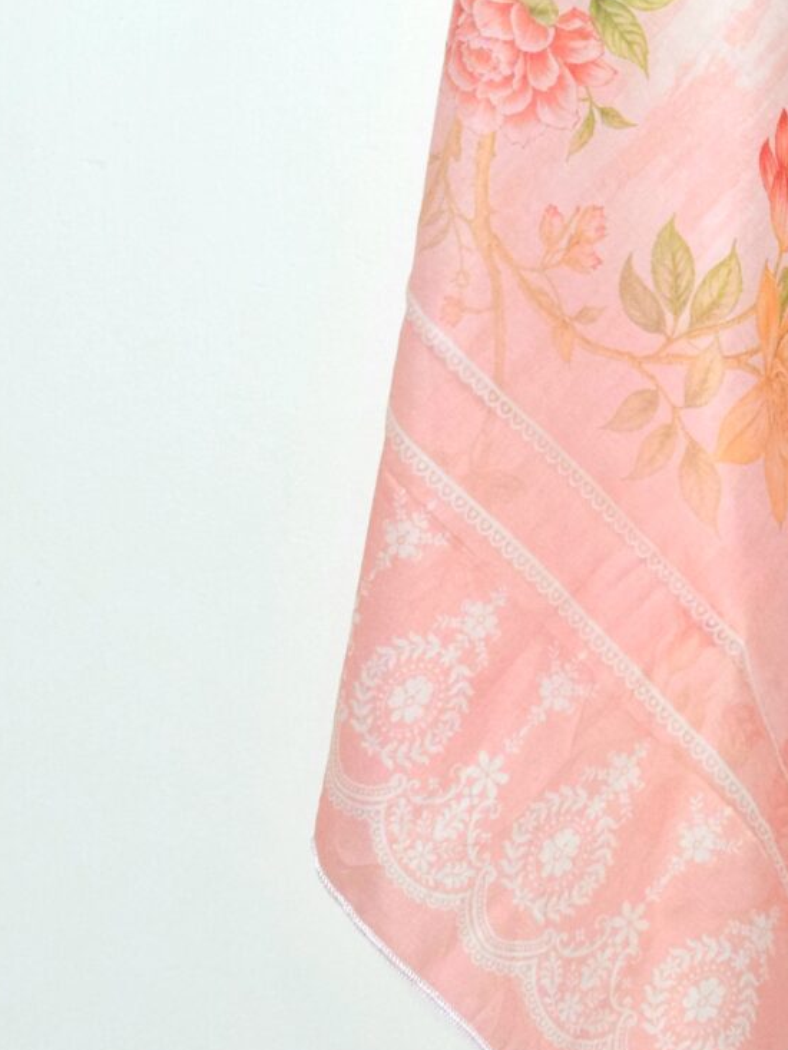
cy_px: -29
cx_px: 1071
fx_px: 3975
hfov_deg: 11.0
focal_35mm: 131
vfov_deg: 14.8
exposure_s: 1/125
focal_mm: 26
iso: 3200
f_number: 9
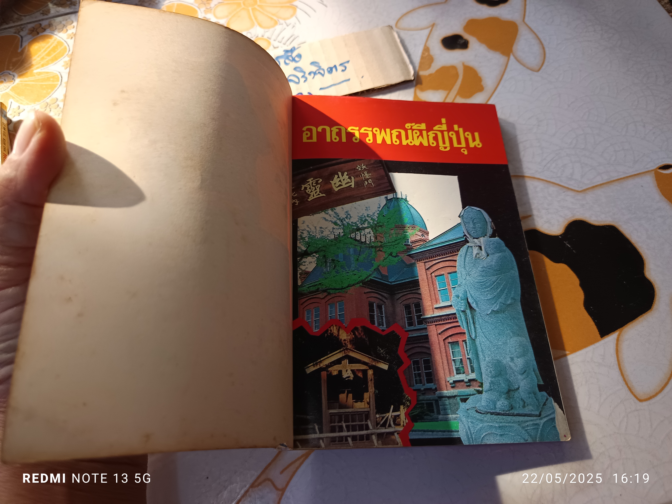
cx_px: 336
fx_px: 466
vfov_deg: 56.8
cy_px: 252
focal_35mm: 24
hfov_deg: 71.6
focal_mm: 5.31
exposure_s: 1/50
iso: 378
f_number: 1.7
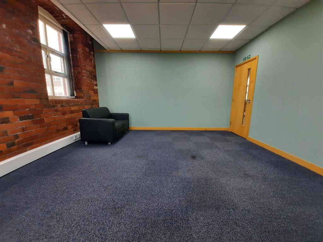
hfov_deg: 106.2
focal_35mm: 13
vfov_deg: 89.9
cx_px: 162
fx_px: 121
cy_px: 121
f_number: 2.2
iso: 200
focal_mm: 1.74
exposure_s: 1/50
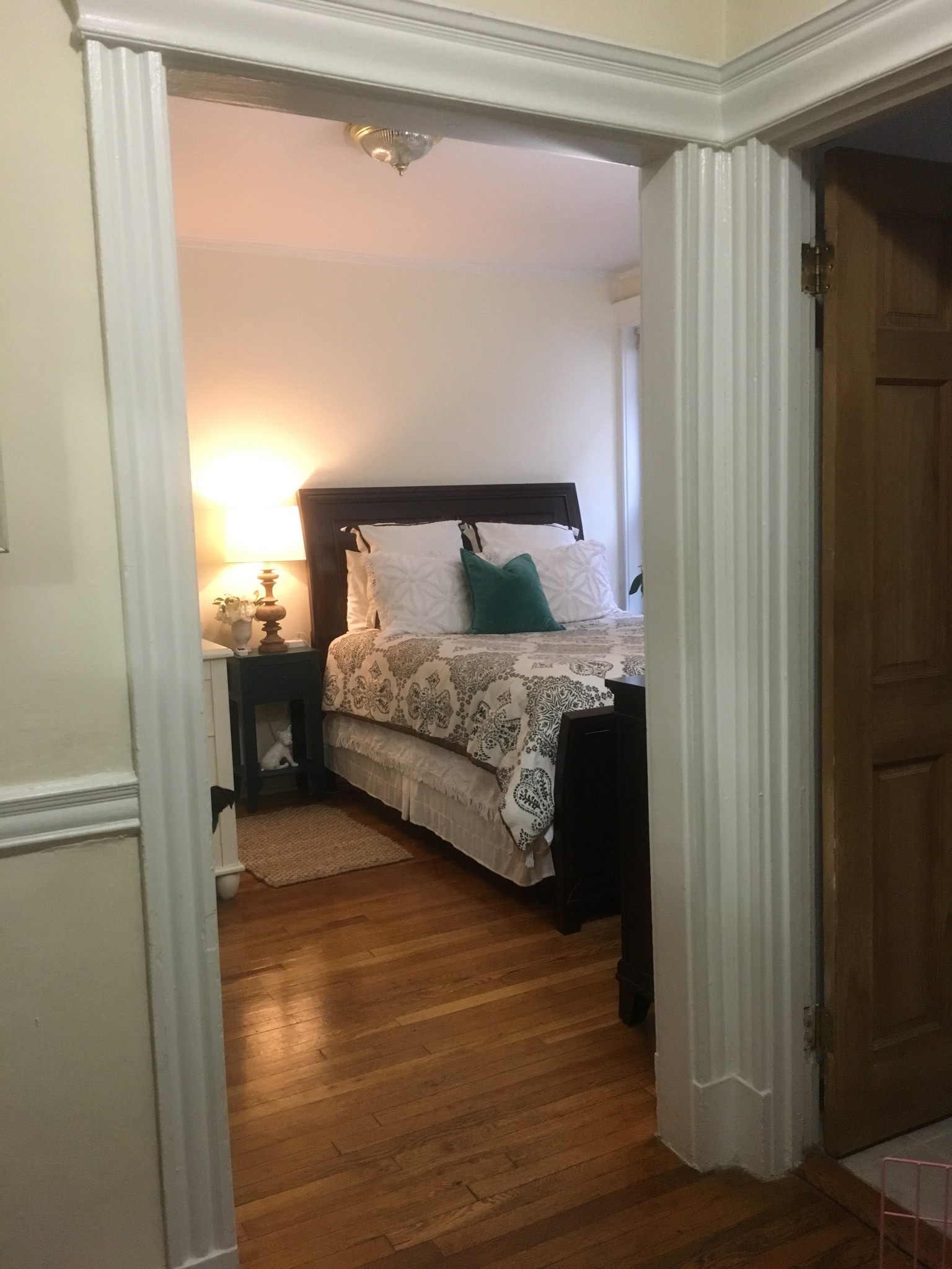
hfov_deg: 48.2
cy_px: 634
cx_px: 476
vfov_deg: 61.7
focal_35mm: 29
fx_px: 1063
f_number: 2.2
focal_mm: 4.15
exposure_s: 1/30
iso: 200
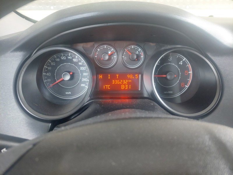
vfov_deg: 54.9
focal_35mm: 25
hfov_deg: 69.4
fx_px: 168
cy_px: 88
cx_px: 116
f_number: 1.8
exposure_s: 1/33
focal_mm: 5.23
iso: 400
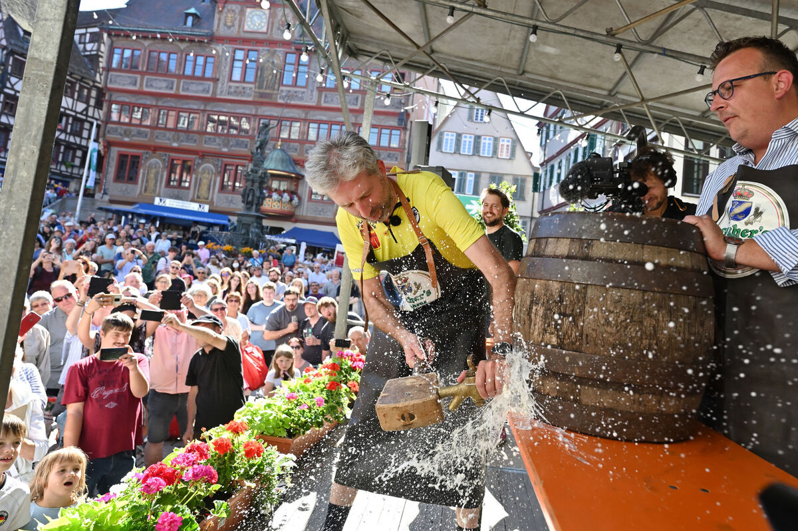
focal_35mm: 19
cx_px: 399
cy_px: 266
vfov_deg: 64.5
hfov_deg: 86.9
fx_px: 421
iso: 1000
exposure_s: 1/2000
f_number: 4
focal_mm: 19
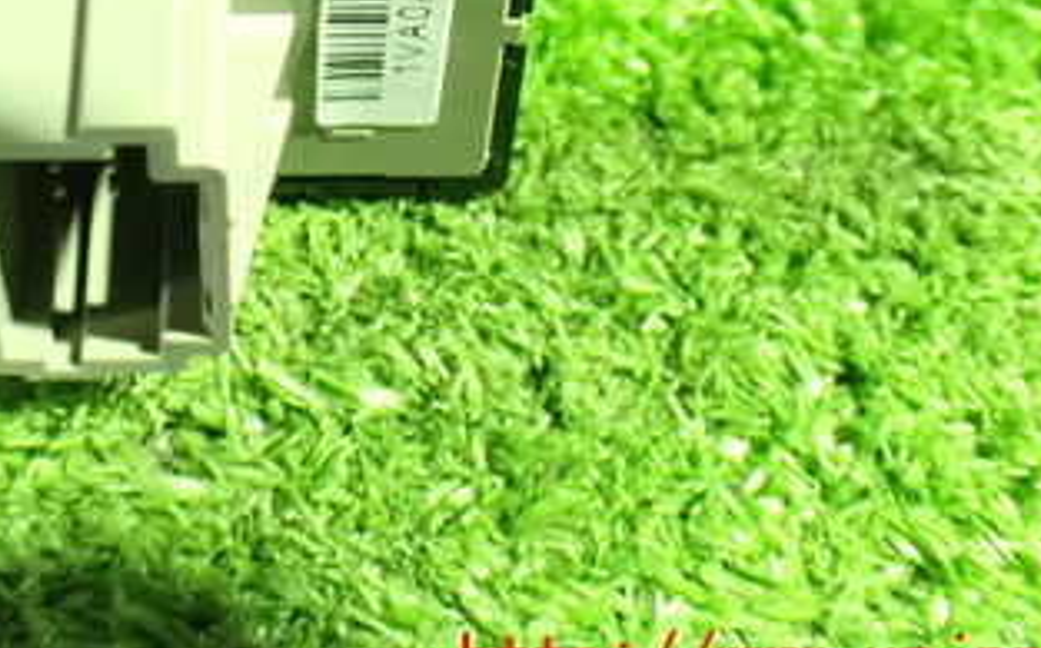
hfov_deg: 32.6
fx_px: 1729
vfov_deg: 20.4
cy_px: -40
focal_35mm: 61
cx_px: 213
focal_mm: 5.4
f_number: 2.3
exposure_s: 1/20
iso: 1600
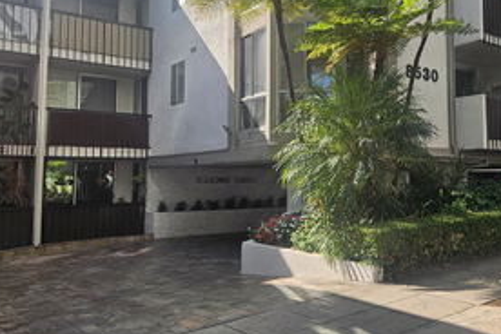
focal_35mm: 37
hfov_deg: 51.5
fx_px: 515
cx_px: 300
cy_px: 140
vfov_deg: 35.9
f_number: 1.8
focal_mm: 5.4
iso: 32
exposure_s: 1/1449
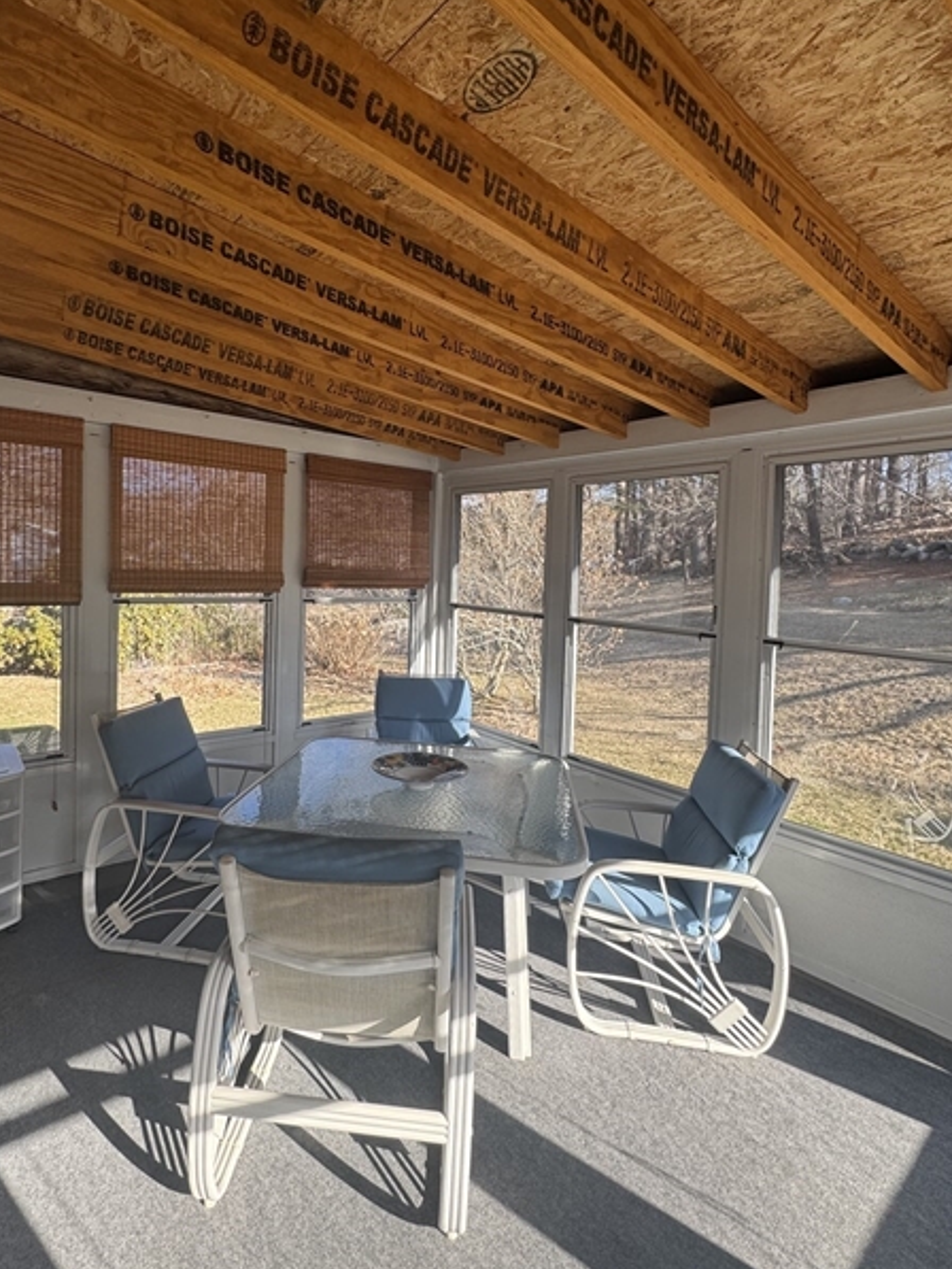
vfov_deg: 87.6
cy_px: 585
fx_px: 660
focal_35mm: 18
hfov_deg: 71.1
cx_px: 400
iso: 40
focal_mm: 2.22
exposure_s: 1/258
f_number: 2.2
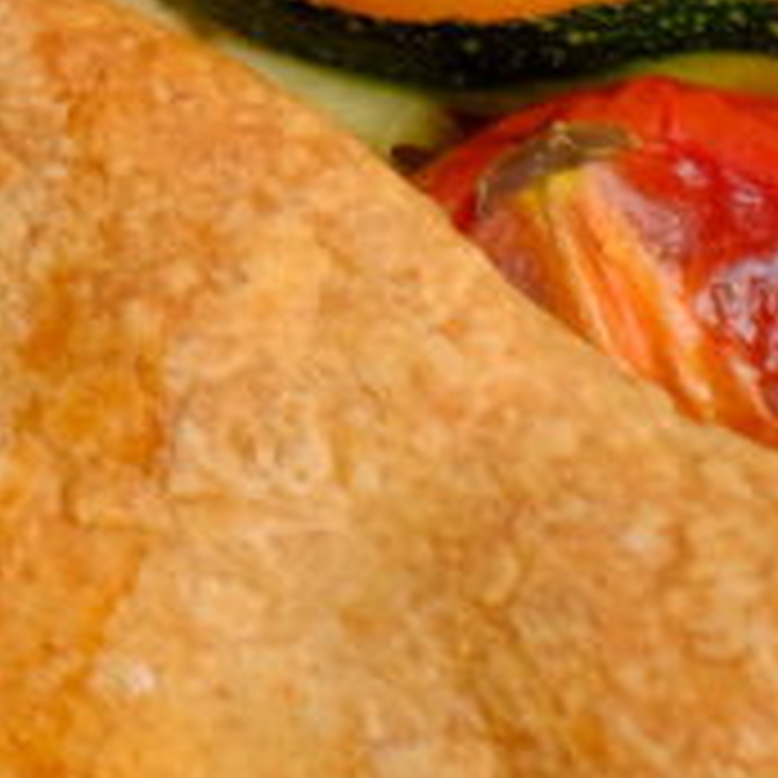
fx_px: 13833
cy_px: -1390
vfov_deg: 3.2
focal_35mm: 544
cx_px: -1453
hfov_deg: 3.2
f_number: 9
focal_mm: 49.4
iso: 200
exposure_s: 1/60
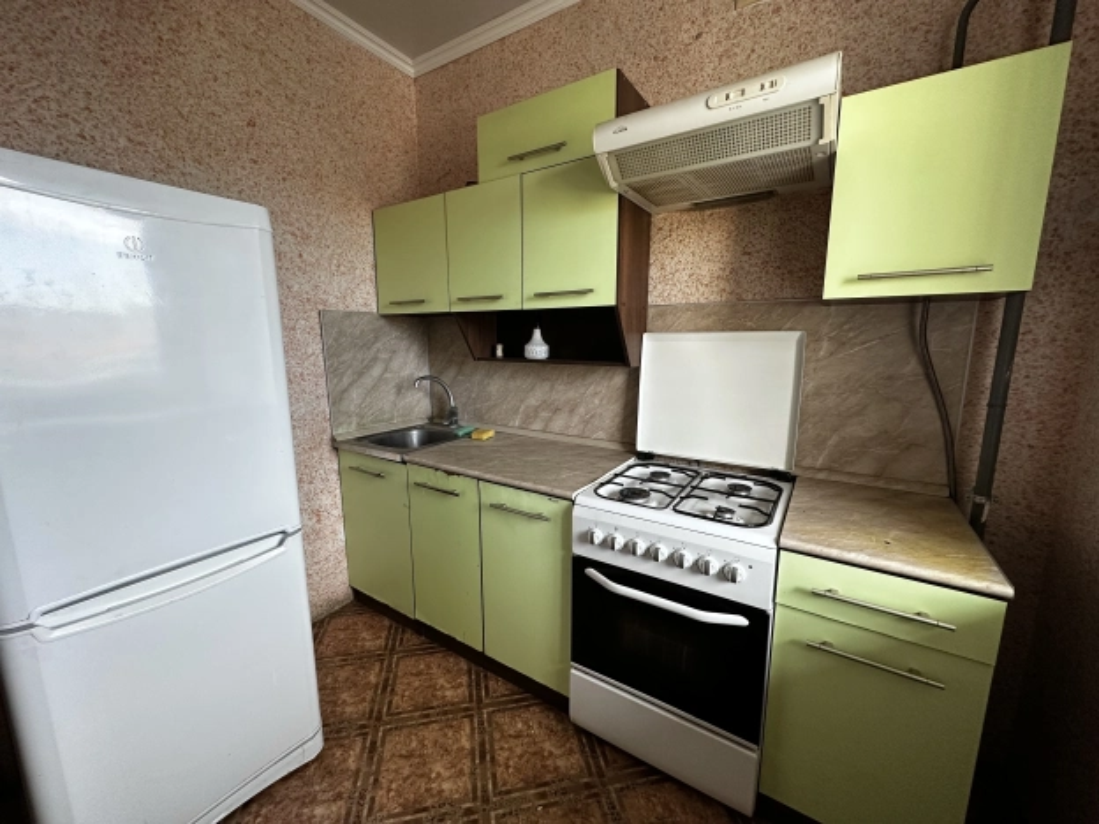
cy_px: 412
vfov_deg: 85.7
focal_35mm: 14
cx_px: 550
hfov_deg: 102.1
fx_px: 444
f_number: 2.2
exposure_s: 1/99
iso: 200
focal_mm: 2.22
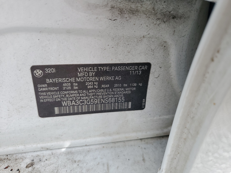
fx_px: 174
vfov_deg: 53.1
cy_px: 86
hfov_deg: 67.3
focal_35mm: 26
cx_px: 116
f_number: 1.5
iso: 50
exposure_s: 1/909
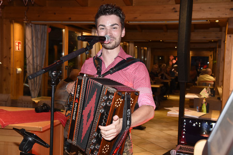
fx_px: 310
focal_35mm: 48
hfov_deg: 41.1
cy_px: 78
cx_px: 116
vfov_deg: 28.0
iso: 2500
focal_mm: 48
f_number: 6.3
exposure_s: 1/60
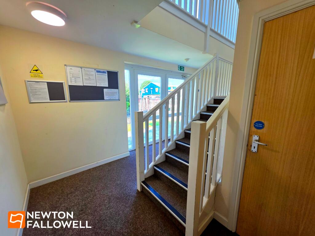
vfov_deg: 89.9
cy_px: 118
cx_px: 158
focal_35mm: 13
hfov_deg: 106.2
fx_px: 118
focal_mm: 2.2
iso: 40
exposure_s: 1/101
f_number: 1.9
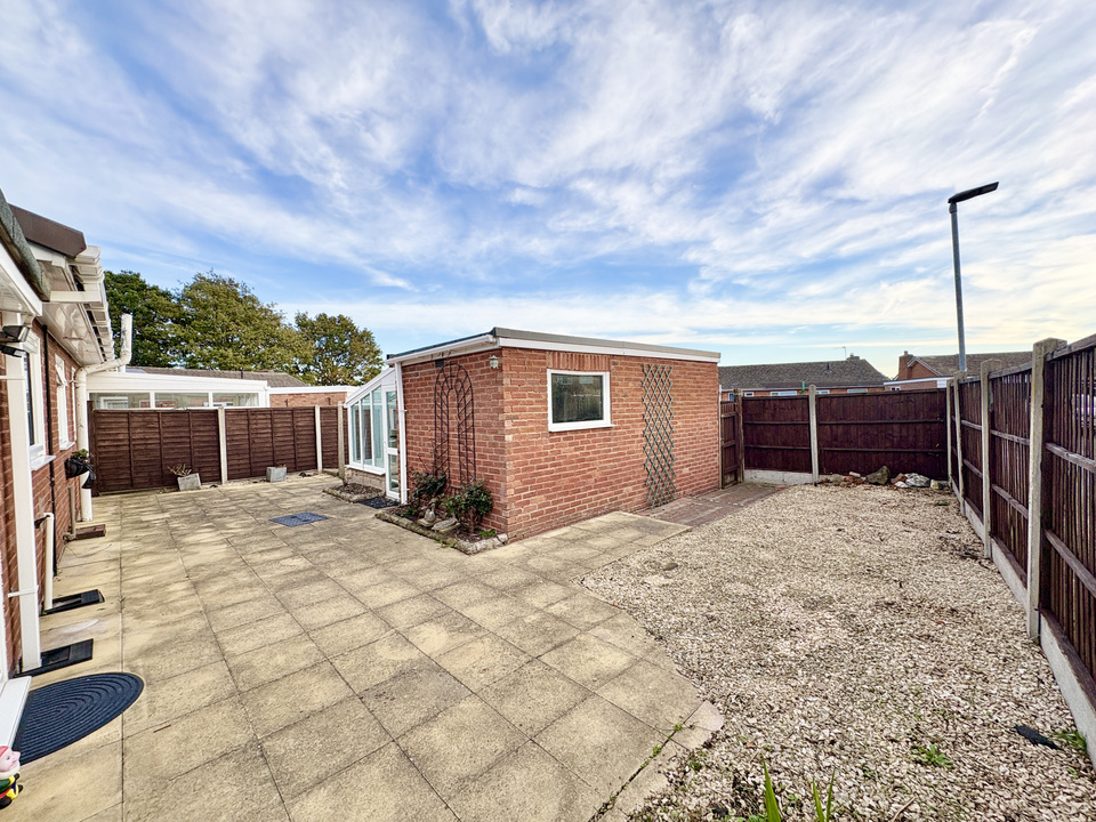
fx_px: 443
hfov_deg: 102.1
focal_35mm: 14
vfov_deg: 85.7
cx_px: 548
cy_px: 411
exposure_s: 1/573
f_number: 2.2
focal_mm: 2.22
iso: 40
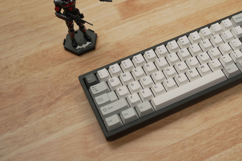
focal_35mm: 69
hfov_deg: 28.6
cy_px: 63
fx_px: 464
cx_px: 192
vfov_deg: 19.7
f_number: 2.8
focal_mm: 43
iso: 125
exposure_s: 1/320
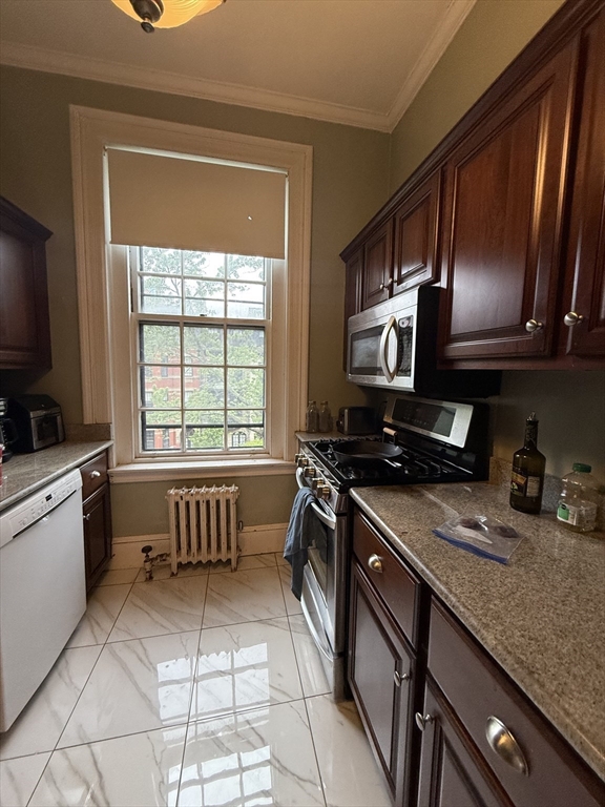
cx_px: 302
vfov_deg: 102.1
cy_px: 404
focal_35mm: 14
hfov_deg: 85.7
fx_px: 326
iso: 250
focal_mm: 2.22
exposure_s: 1/120
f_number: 2.2
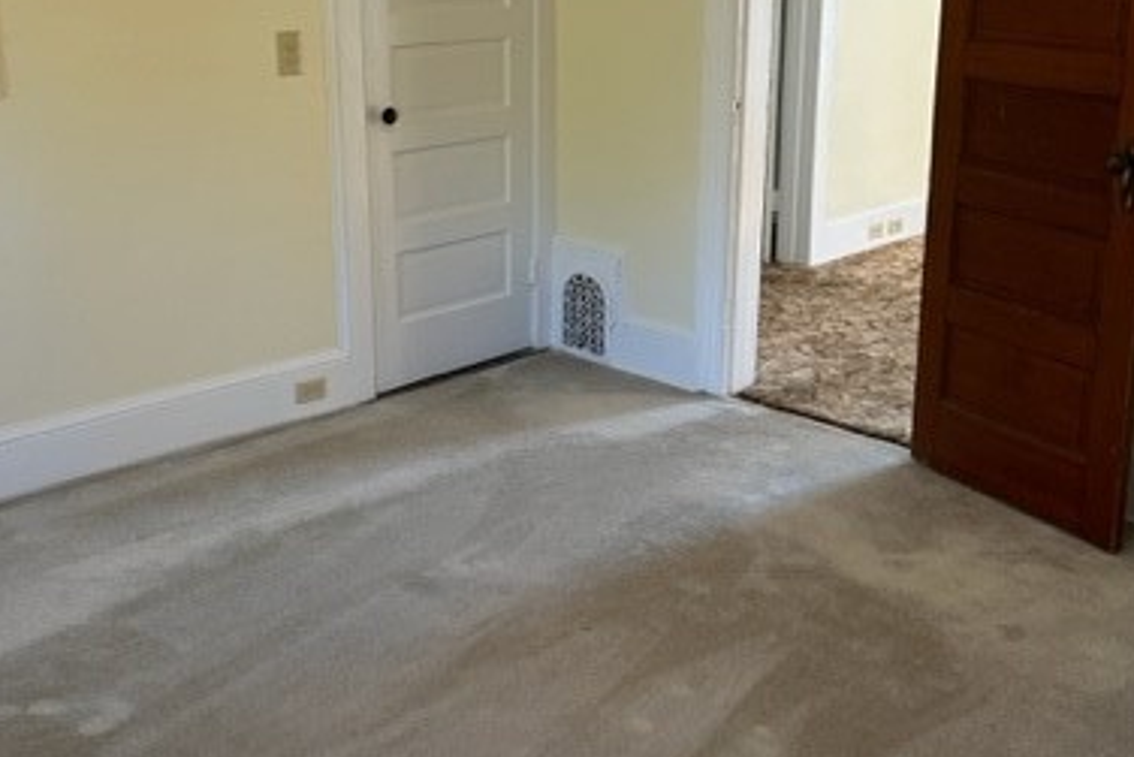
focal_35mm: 46
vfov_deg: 29.2
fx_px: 1449
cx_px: 525
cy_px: 299
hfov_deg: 42.7
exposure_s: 1/60
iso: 80
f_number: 1.5
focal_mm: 5.7
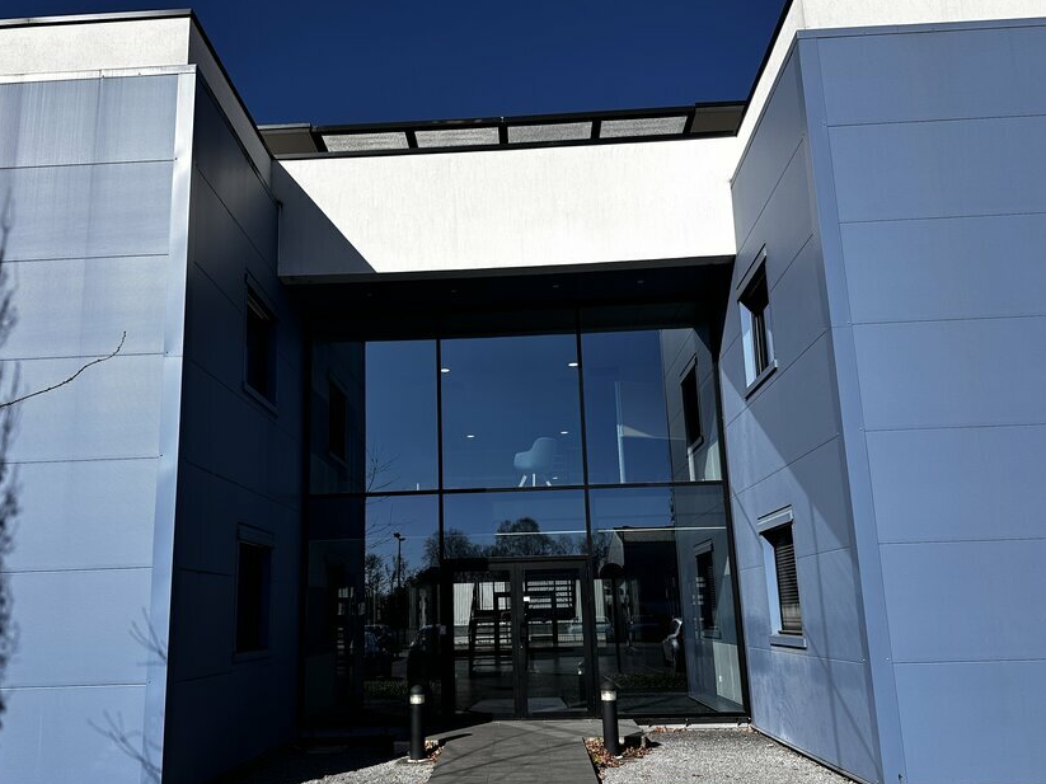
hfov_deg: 63.4
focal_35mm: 28
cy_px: 432
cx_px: 492
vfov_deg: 49.7
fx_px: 846
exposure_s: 1/6623
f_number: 1.78
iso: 80
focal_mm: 6.86
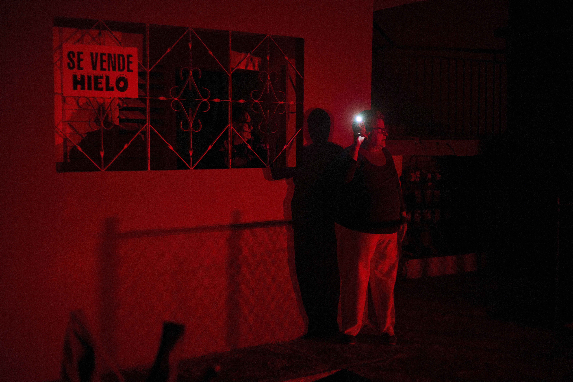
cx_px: 286
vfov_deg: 33.4
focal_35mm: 40
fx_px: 637
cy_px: 191
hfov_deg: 48.5
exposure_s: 1/125
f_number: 2
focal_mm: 40
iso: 8000
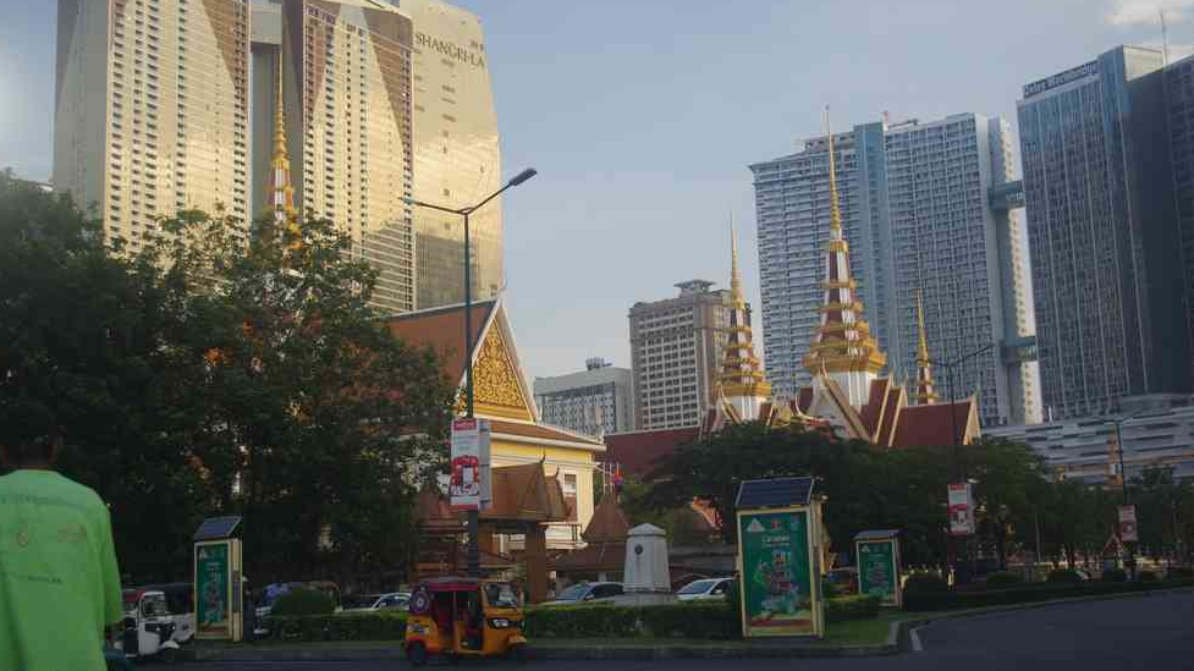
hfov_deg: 45.5
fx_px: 1424
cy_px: 324
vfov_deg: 26.5
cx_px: 599
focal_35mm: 45
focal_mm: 28
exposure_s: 1/500
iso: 800
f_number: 4
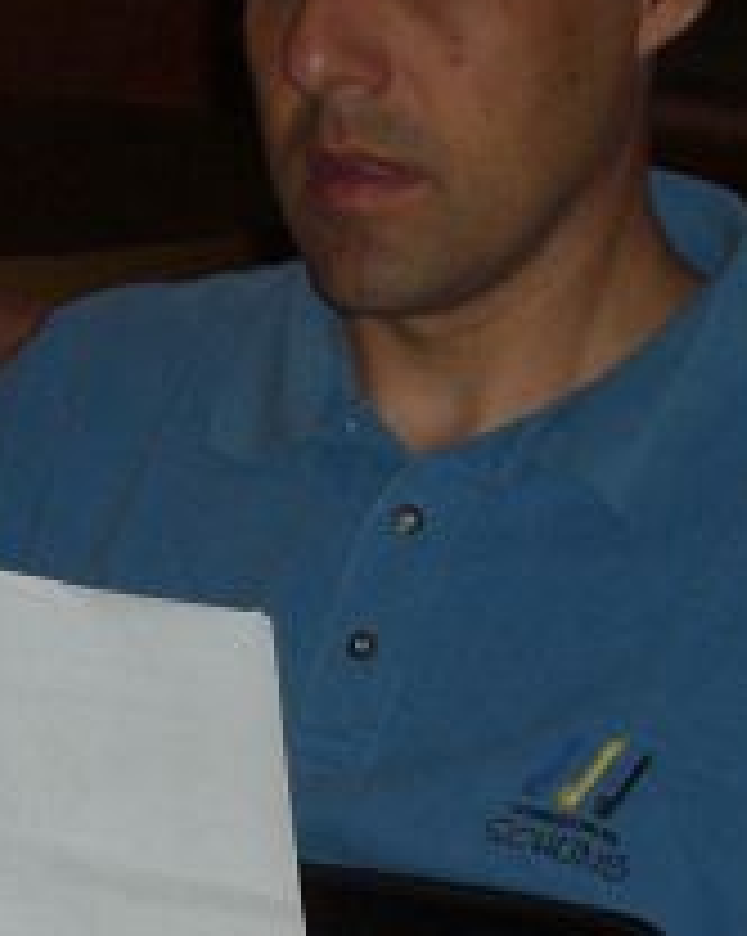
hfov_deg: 5.8
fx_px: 7389
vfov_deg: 7.2
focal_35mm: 267
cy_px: 702
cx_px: 90
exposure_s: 1/60
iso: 200
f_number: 4.5
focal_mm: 12.47
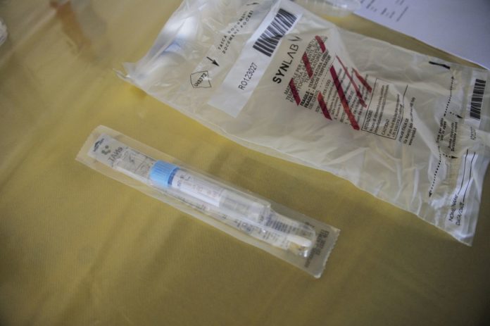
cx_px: 245
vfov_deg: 46.3
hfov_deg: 65.5
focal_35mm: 28
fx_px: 381
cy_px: 163
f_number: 3.5
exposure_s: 1/1000
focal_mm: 28
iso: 2000
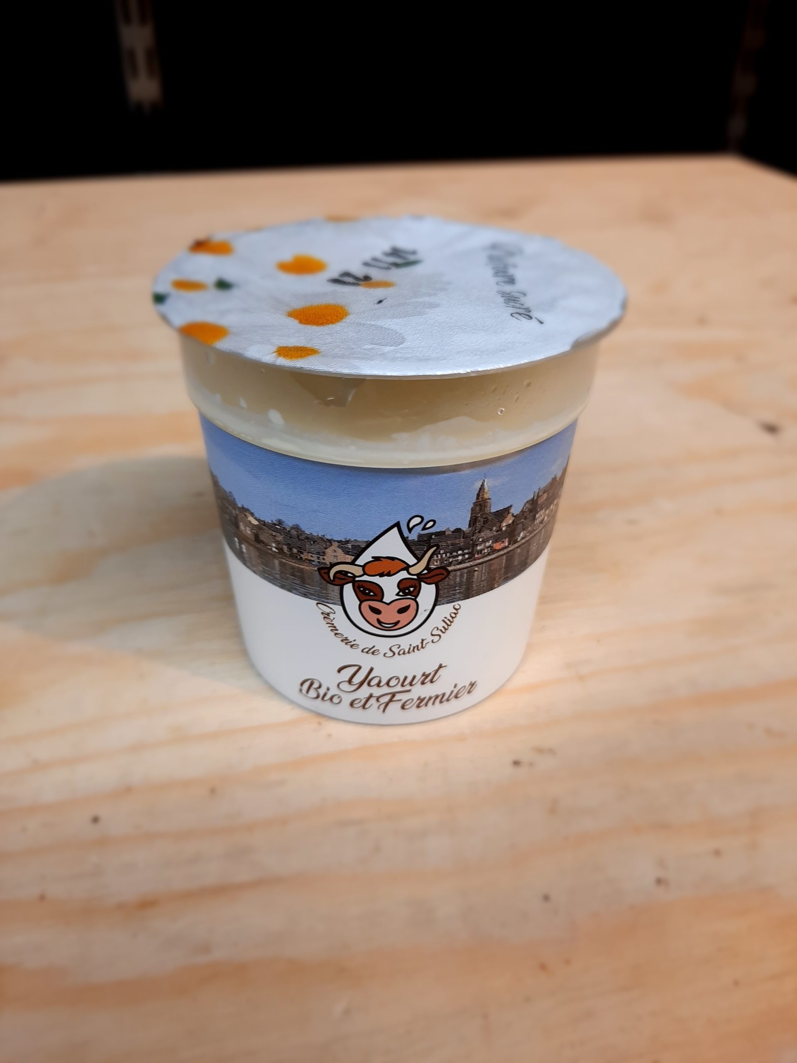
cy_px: 532
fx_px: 767
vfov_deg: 69.4
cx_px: 398
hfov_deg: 54.9
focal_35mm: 25
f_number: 2
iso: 40
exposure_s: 1/33
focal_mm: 4.6
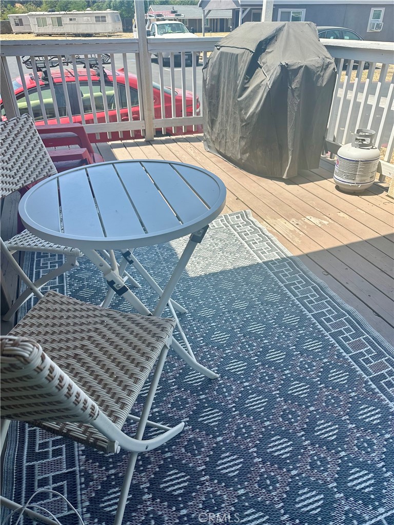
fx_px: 364
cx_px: 197
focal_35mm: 24
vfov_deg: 71.6
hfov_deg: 56.8
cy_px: 262
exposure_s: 1/1916
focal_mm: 6.86
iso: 80
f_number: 1.78
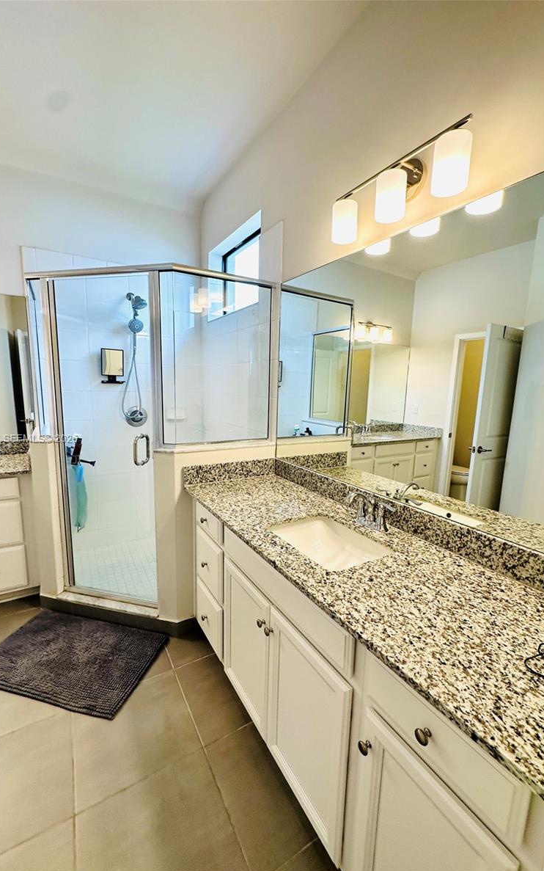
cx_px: 272
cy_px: 440
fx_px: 356
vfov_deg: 101.5
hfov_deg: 74.8
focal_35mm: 15
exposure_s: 1/120
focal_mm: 2.22
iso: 100
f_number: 2.2
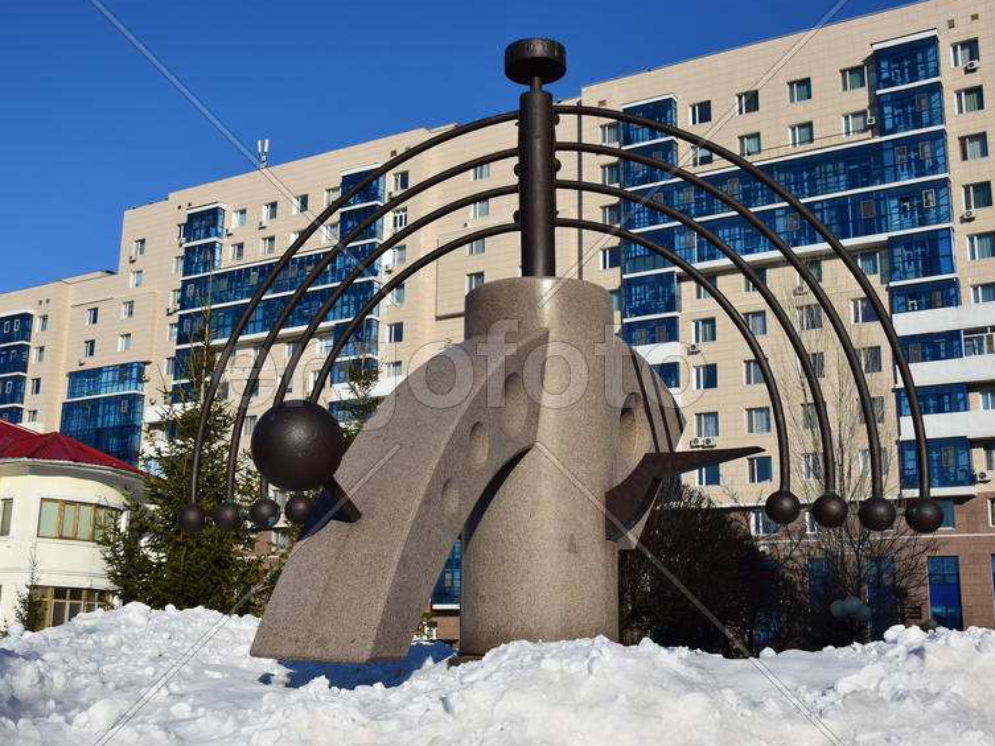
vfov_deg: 36.0
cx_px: 468
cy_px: 375
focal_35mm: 40
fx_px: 1150
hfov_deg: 46.8
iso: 100
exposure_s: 1/320
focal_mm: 24
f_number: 9
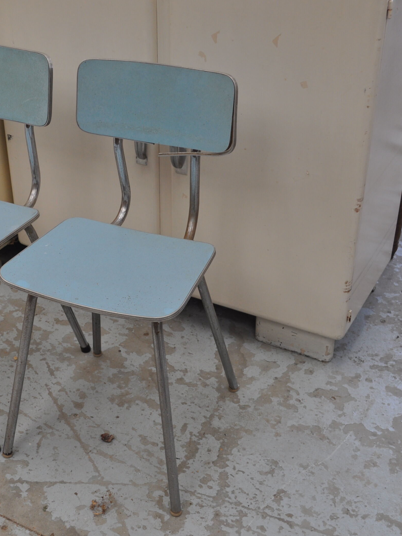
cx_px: 130
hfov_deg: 27.3
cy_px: 268
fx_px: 821
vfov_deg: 36.2
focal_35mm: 53
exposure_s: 1/100
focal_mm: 24
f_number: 4.5
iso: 400
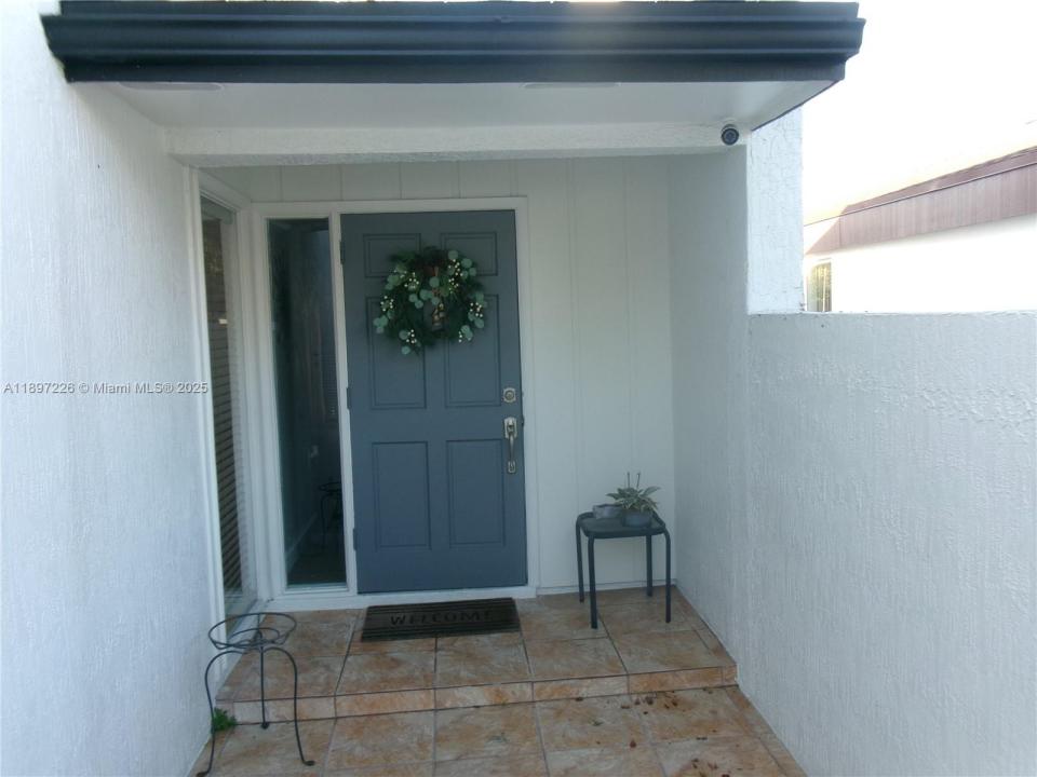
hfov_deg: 63.4
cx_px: 518
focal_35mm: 28
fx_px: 839
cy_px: 388
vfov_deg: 49.7
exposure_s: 1/58
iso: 100
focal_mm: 5.1
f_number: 3.9
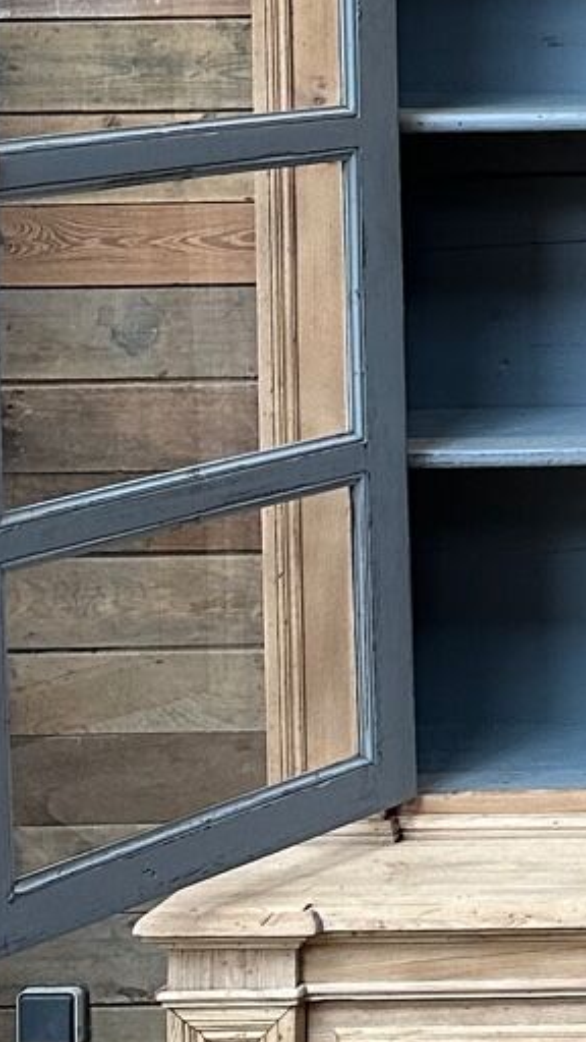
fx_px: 2845
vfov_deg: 20.0
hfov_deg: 9.9
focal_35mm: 103
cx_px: 1516
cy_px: -49
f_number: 1.78
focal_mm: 6.86
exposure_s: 1/121
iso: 200
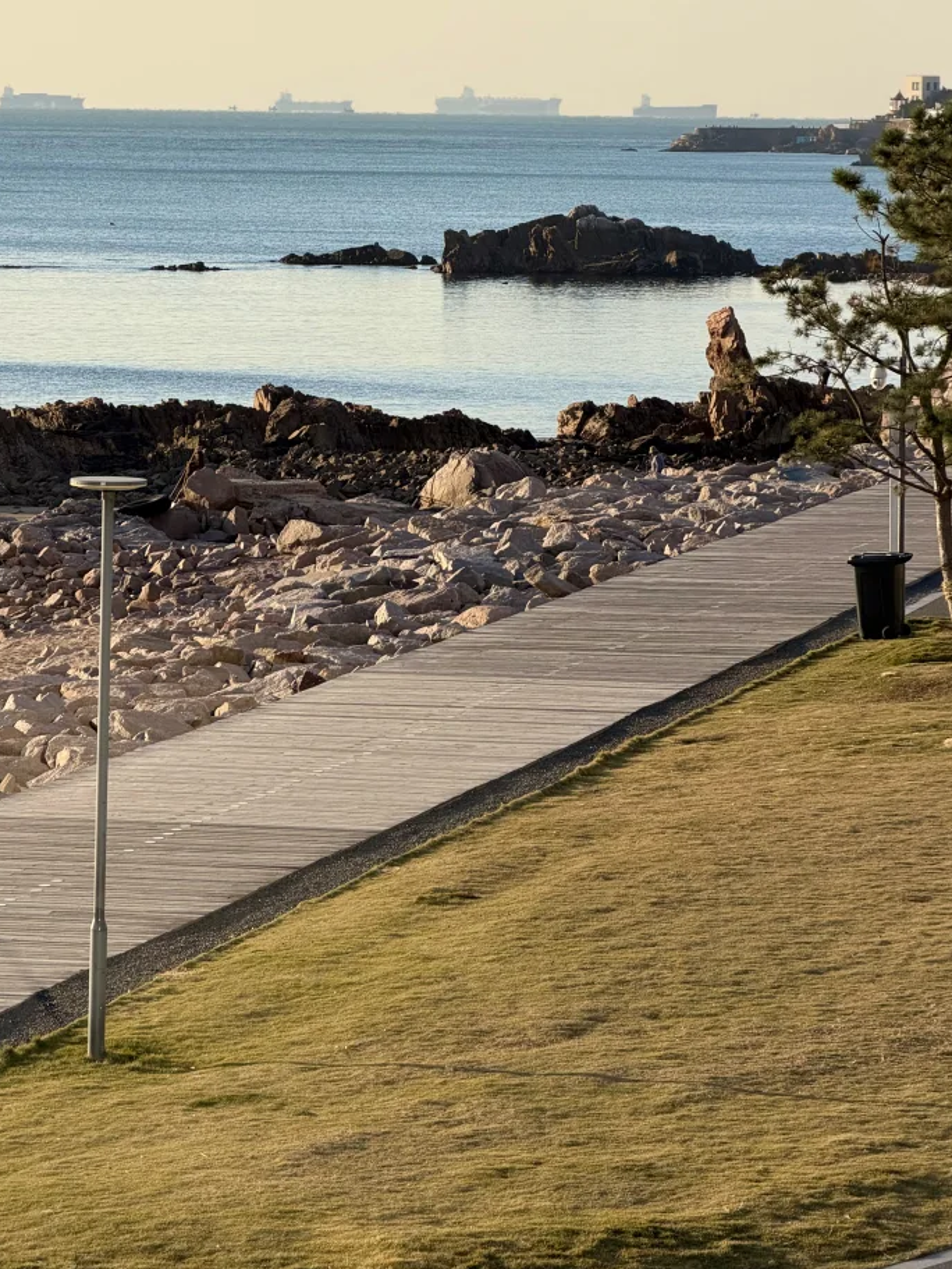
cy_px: 400
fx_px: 5790
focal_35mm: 158
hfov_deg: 9.4
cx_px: 383
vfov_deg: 12.5
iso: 32
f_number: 2.8
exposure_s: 1/631
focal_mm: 16.89
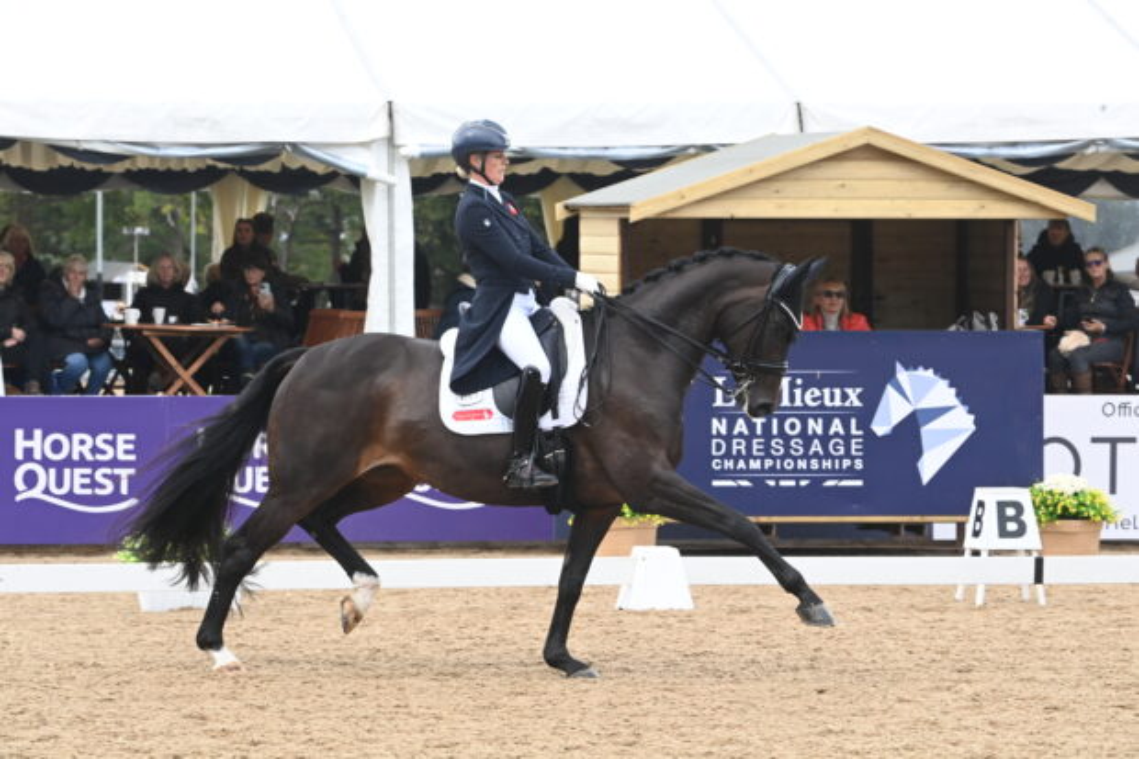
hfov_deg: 11.7
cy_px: 380
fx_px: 5535
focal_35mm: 175
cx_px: 570
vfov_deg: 7.8
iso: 1600
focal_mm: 175
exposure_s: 1/640
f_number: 10
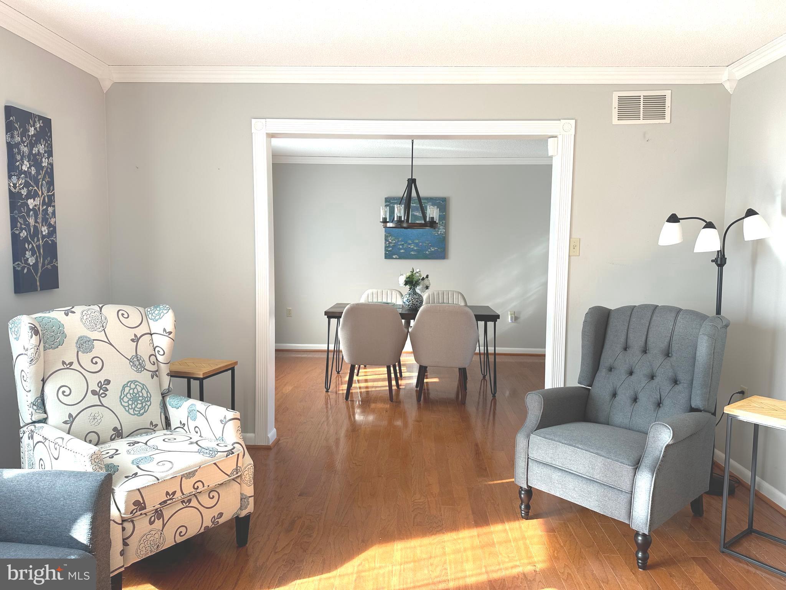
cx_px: 393
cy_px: 295
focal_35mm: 24
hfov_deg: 71.6
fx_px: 545
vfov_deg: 56.8
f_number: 1.78
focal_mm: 6.86
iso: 64
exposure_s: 1/121
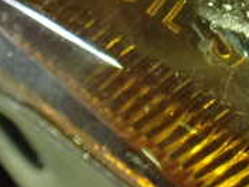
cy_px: -47
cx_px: 212
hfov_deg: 19.0
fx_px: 734
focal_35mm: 102
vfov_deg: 14.0
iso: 1250
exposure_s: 1/30
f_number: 2.3
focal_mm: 5.4
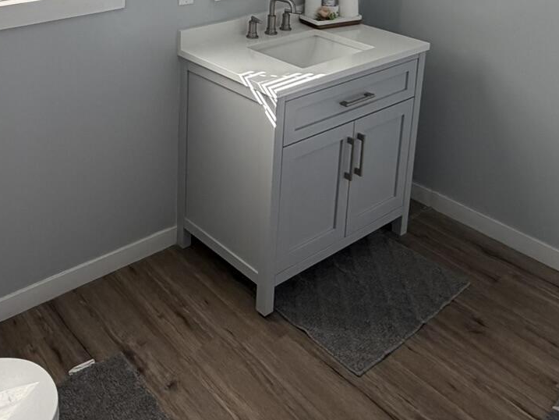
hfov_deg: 45.5
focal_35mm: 40
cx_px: 152
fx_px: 646
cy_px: -25
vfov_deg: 32.3
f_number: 2.2
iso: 125
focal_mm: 2.22
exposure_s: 1/121
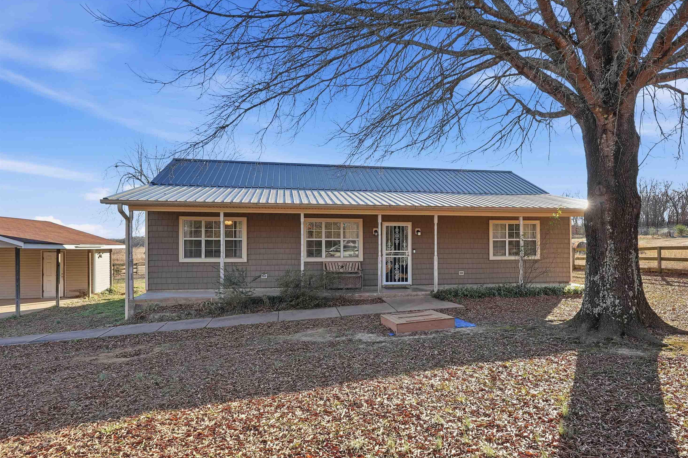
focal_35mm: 21
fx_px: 392
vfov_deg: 60.6
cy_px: 239
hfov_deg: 82.4
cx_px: 361
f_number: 9
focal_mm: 19.5
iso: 250
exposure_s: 1/320
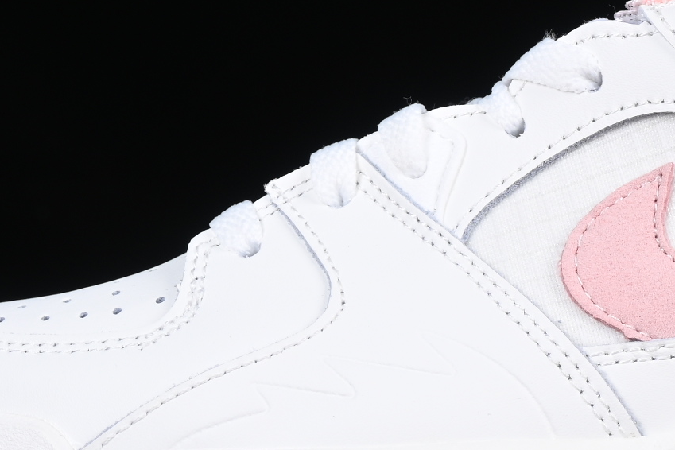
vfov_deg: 5.6
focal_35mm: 246
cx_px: 572
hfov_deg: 8.3
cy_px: 142
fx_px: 4612
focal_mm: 50
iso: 160
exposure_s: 1/100
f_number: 8
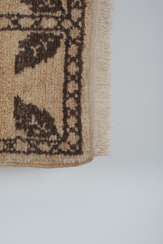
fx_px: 564
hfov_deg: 16.5
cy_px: 122
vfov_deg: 24.5
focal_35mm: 83
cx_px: 82
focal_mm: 55
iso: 160
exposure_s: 1/160
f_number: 11
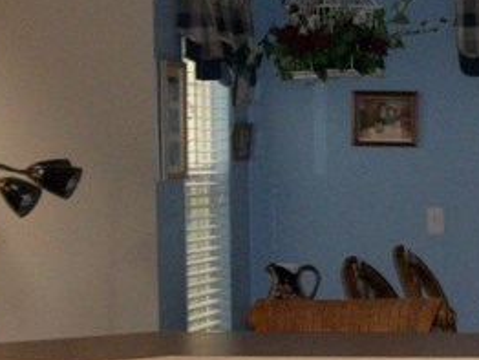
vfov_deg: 11.8
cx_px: 503
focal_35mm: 125
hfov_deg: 15.4
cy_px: 311
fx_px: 1731
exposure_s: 1/30
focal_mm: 5.7
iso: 160
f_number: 2.9
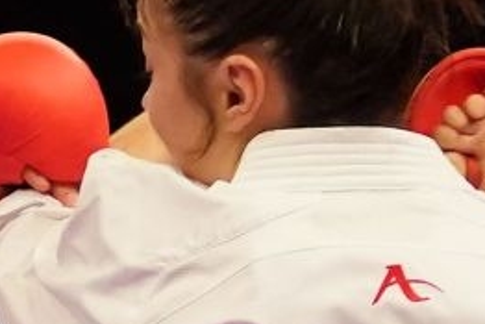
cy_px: 915
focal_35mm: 1256
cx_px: -263
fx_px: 16930
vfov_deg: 1.1
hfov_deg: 1.6
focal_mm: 122
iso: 3200
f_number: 2.8
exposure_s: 1/1000
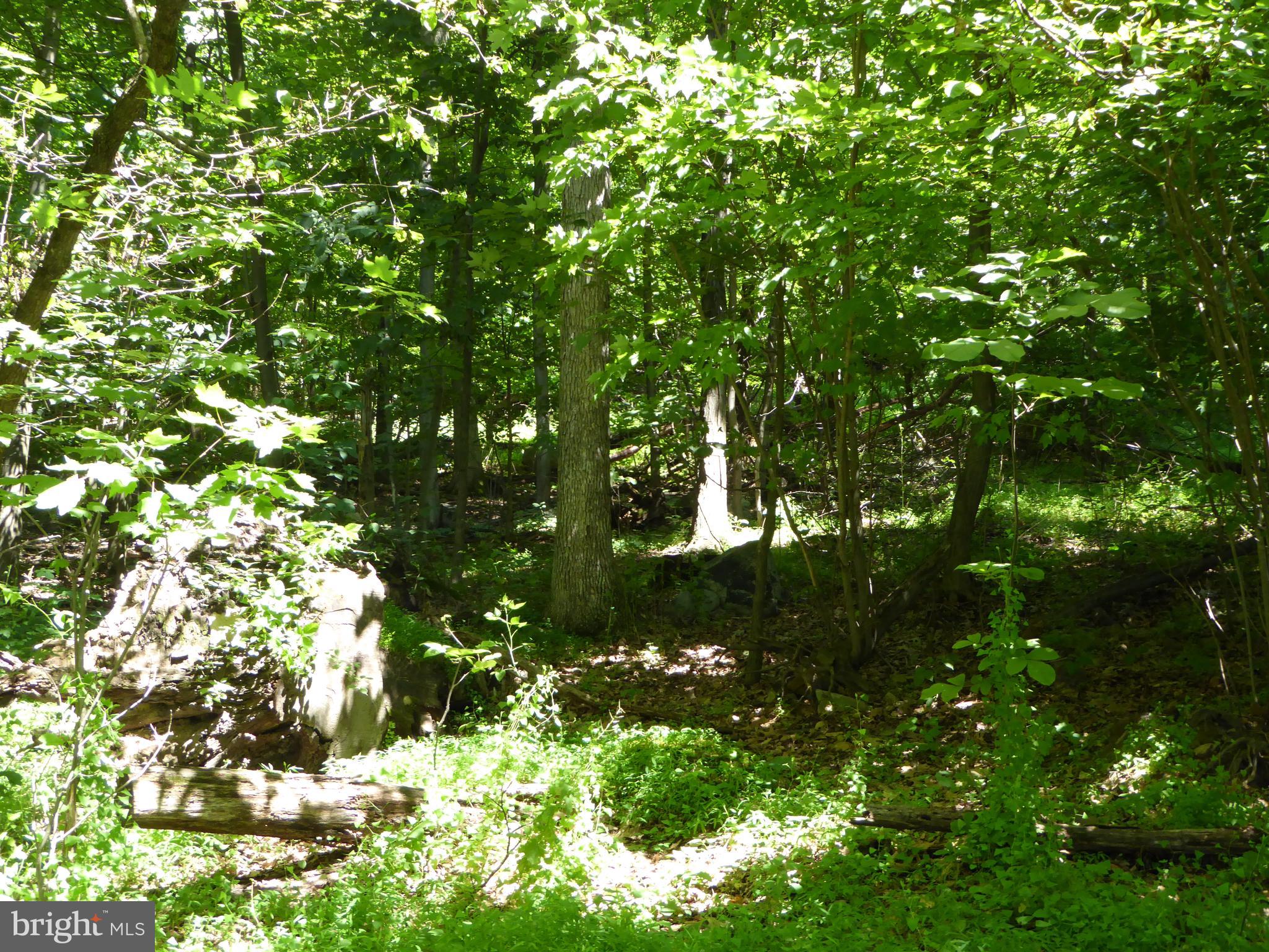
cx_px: 634
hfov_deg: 40.4
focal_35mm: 47
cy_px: 476
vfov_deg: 30.9
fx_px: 1723
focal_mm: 8.4
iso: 200
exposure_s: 1/60
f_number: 4
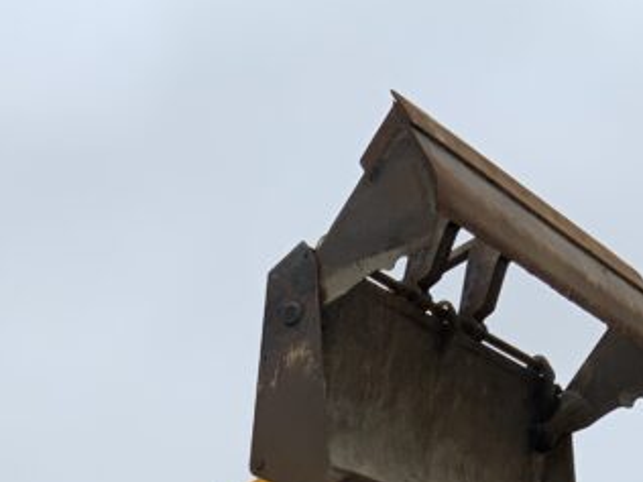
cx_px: 63
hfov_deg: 20.4
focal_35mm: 94
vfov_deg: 14.4
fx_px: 1746
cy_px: 773
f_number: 1.8
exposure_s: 1/415
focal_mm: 3
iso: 16
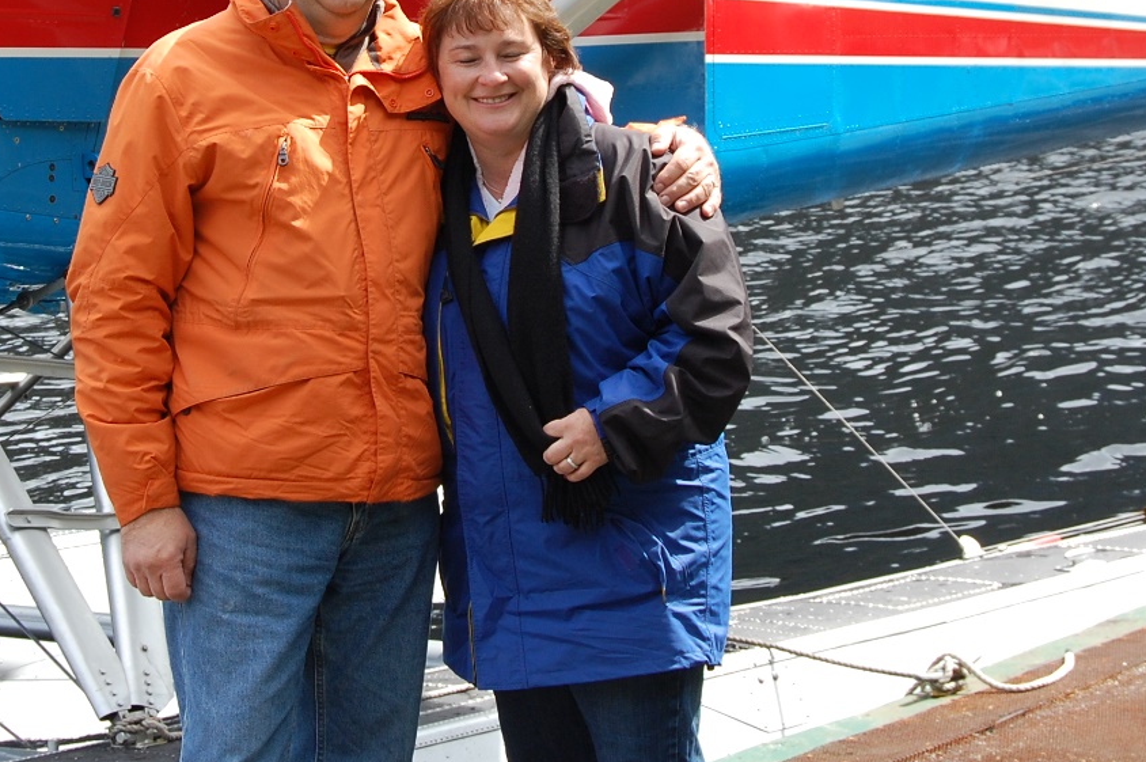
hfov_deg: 16.0
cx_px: 390
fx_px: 4069
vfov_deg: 10.6
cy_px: 75
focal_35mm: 128
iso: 360
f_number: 10
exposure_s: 1/250
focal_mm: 45
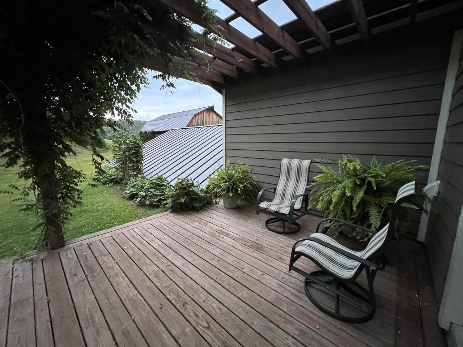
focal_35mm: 13
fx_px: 174
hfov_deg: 106.2
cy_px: 174
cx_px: 232
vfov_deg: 89.9
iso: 800
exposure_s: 1/40
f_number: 1.8
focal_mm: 1.57
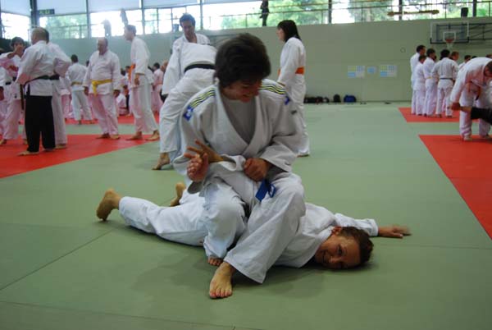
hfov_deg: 53.1
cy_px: 165
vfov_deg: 37.0
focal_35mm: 36
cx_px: 246
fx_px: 493
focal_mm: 24
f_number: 4
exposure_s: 1/30
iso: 200
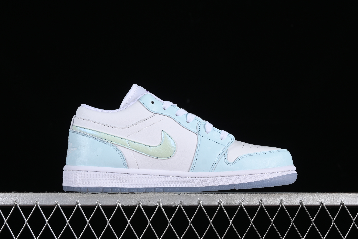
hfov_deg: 27.0
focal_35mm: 75
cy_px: 120
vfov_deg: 18.2
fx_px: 746
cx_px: 179
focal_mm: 50
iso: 160
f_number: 8
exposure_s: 1/80
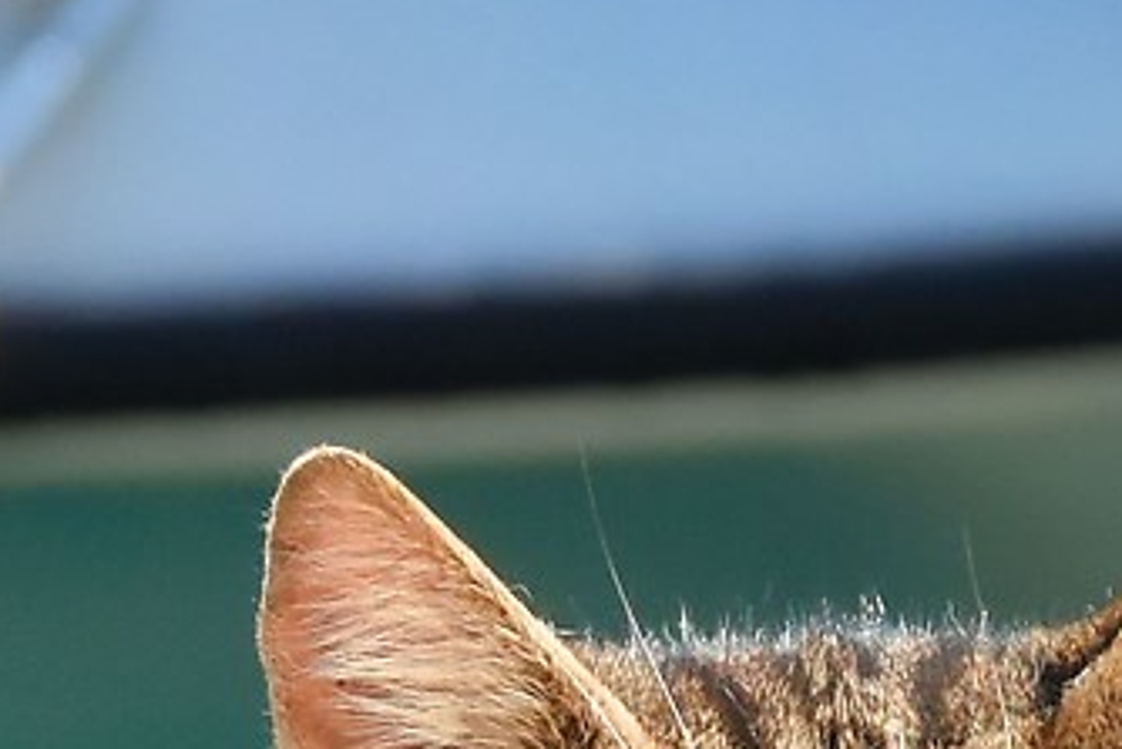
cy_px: 1508
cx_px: -97
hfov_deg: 1.9
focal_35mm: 1077
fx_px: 33579
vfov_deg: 1.3
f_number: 8
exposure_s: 1/1000
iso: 900
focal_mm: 100
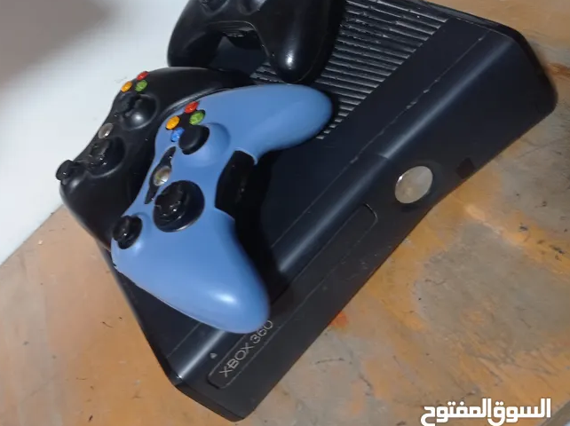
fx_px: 691
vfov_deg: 34.0
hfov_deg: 43.4
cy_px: 144
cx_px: 144
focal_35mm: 42
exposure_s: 1/33.3
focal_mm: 4.7
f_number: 1.79
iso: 325
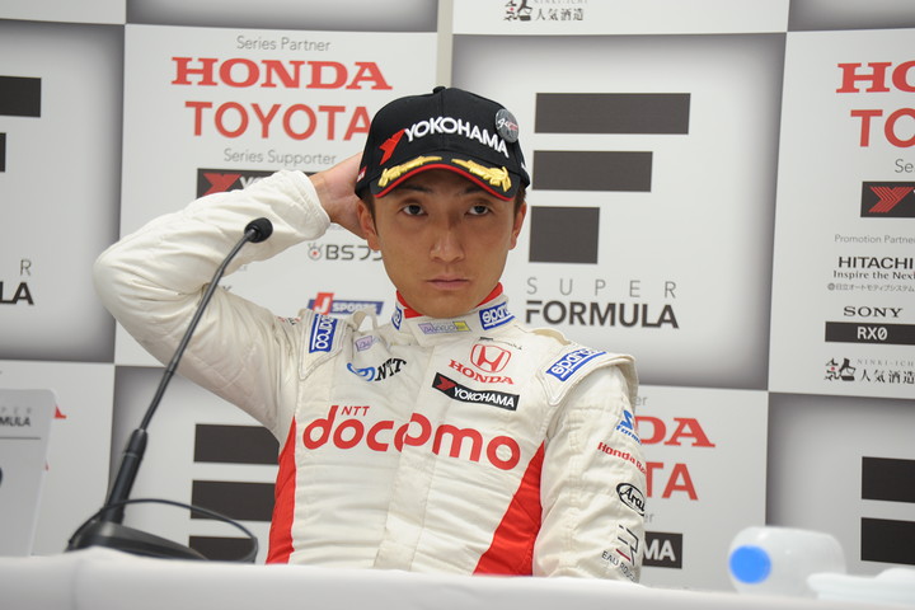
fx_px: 5083
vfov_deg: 6.9
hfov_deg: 10.3
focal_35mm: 200
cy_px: 305
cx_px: 458
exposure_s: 1/90
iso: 800
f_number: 6.7
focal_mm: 200
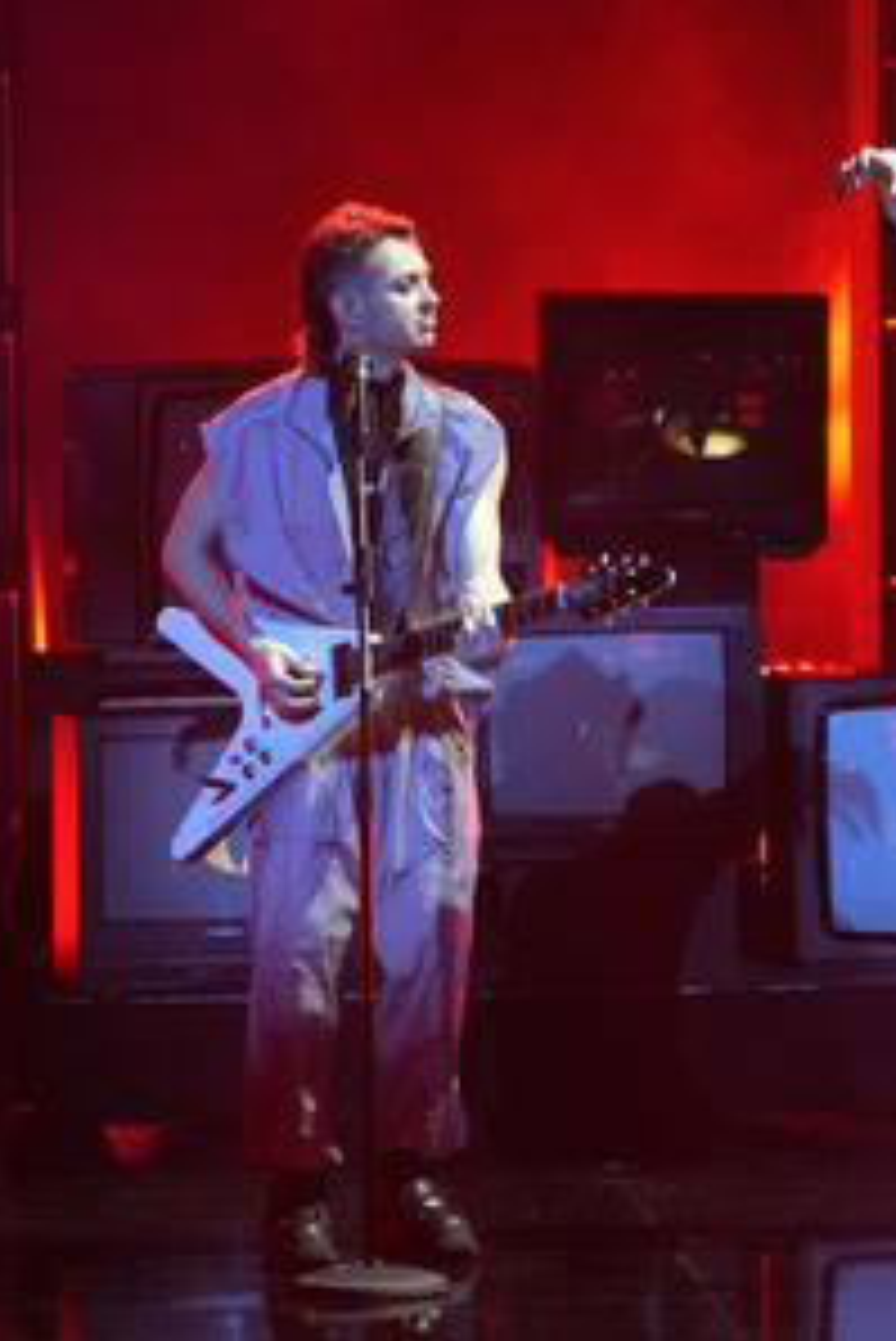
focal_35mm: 454
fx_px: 16928
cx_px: 646
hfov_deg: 3.0
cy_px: 670
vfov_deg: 4.5
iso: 2500
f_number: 5.6
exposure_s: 1/125
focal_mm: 200
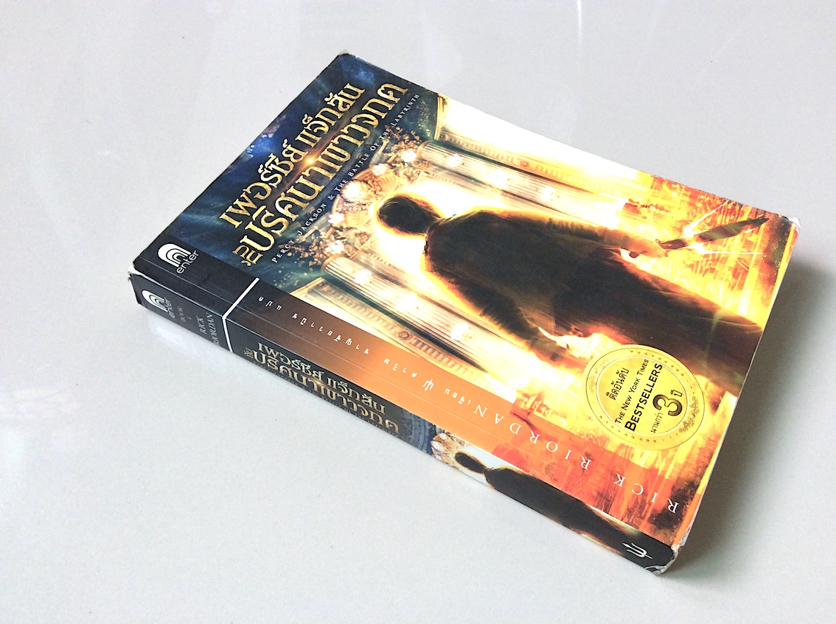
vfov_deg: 44.1
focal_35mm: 32
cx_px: 418
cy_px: 312
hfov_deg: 56.9
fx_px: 772
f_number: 2.4
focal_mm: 3.3
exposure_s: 1/100
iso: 50
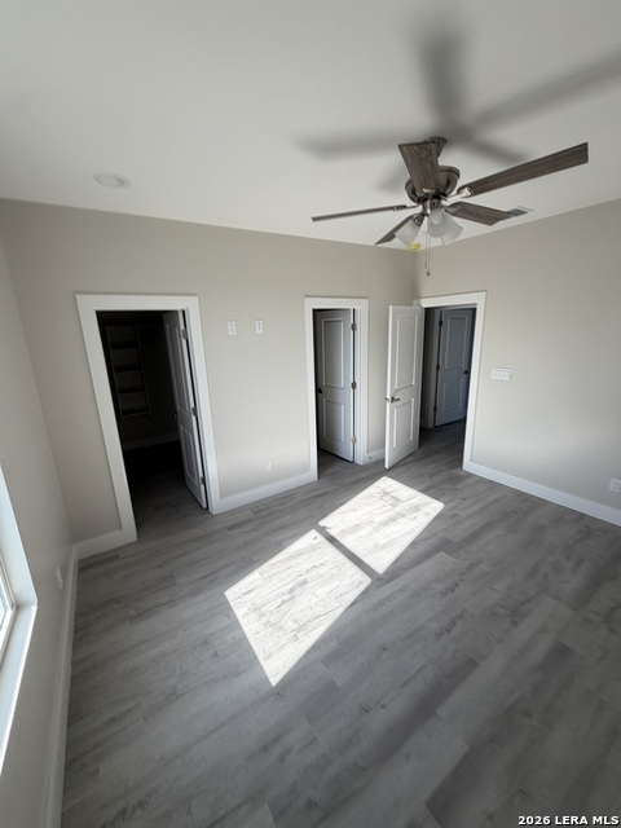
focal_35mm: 14
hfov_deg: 85.7
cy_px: 414
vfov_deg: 102.1
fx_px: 335
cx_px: 310
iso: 40
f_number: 2.2
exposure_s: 1/138
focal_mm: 2.22
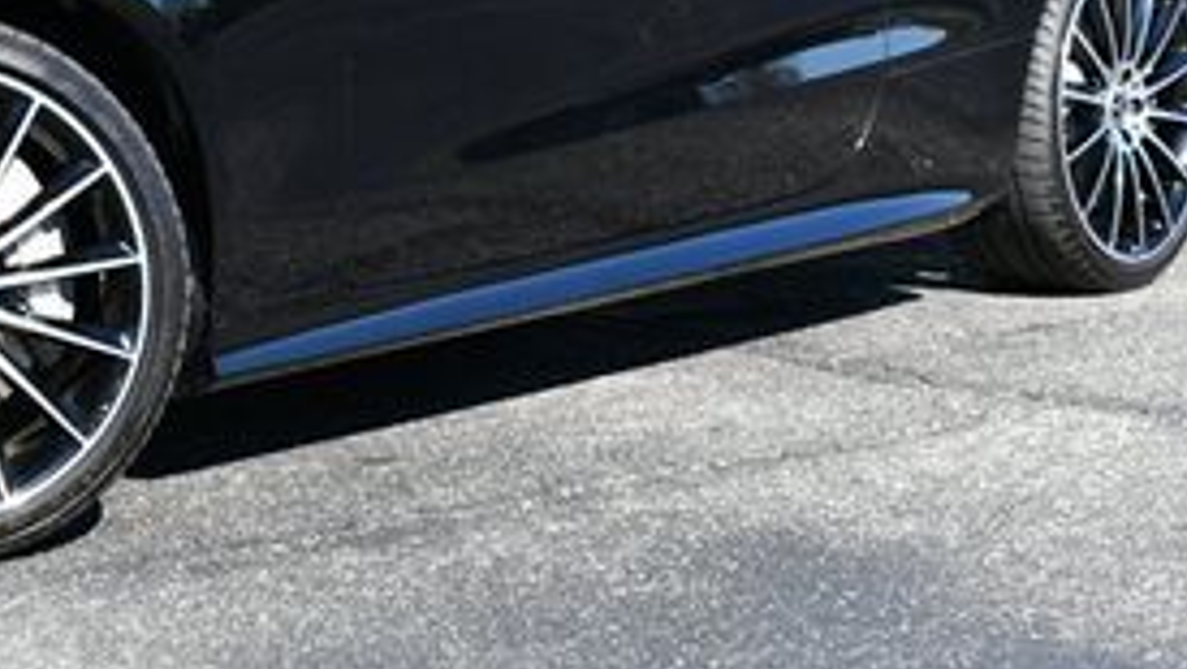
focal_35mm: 117
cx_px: 13
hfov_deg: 17.9
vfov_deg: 10.2
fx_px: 3684
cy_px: -199
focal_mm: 24
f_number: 8
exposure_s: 1/250
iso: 200
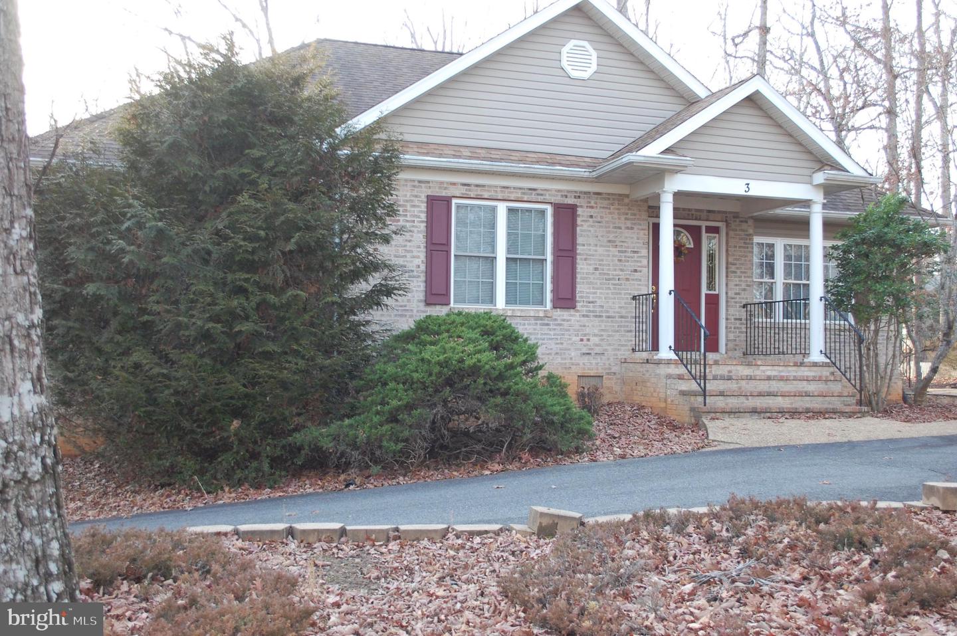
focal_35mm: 42
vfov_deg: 31.8
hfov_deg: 46.4
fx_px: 1115
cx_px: 478
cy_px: 318
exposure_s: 1/100
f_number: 5
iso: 400
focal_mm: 28
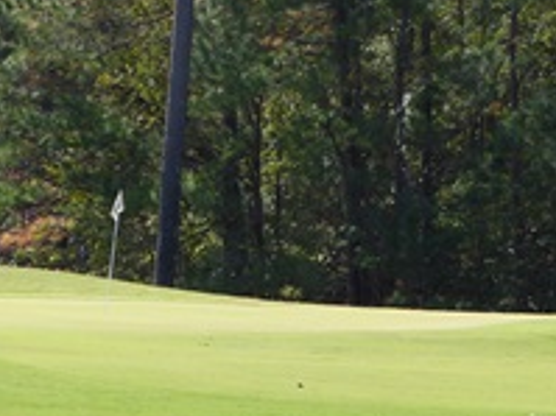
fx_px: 6469
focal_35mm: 403
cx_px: -112
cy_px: 491
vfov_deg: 3.7
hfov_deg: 4.9
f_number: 5.1
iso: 80
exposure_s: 1/125
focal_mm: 20.6
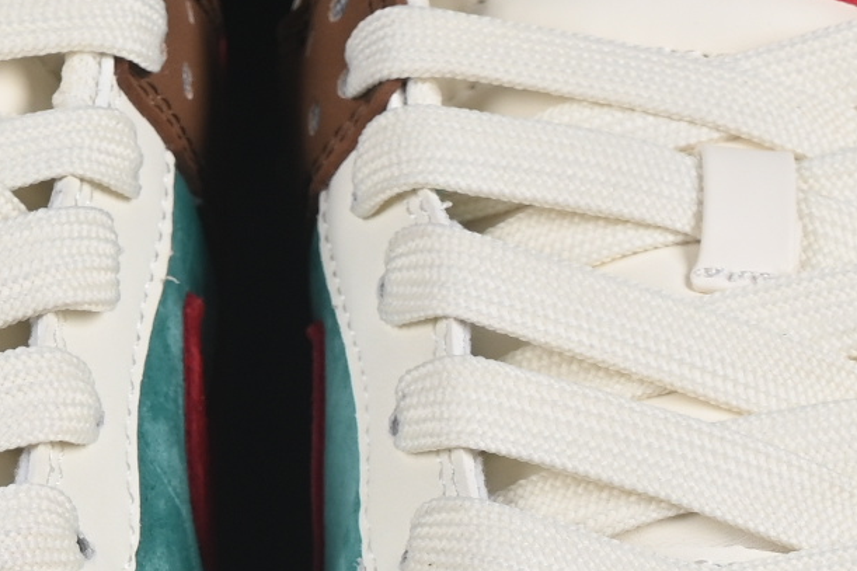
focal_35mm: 342
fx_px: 8139
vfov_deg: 4.0
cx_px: 300
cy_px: 811
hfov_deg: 6.0
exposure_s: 1/80
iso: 160
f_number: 8
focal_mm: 50
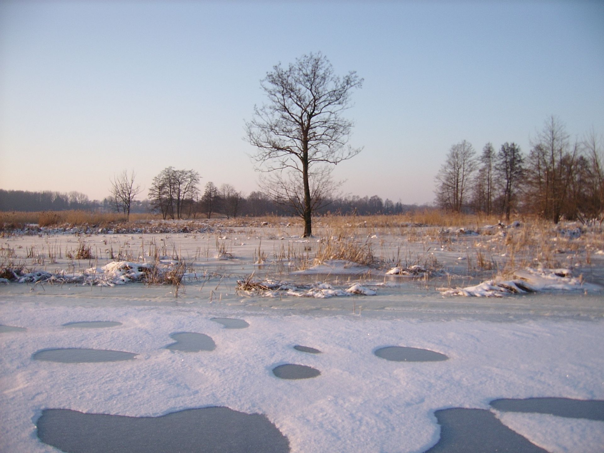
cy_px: 226
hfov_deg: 52.6
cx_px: 302
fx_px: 611
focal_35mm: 35
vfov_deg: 40.7
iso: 50
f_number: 2.8
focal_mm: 5.95
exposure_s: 1/500
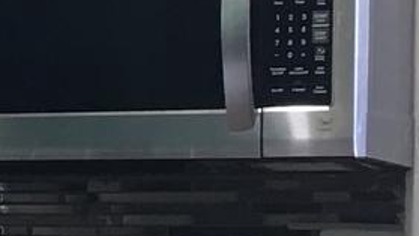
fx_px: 2578
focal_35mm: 232
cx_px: -578
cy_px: 329
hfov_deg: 8.5
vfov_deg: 5.2
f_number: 2.2
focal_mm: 4.15
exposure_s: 1/15
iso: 25
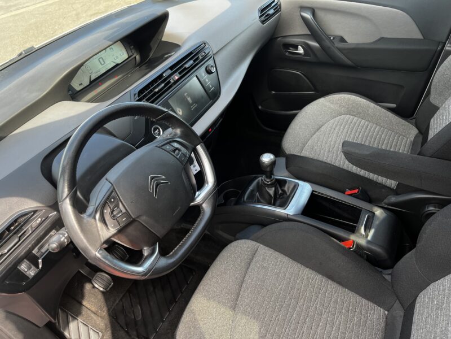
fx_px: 339
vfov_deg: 53.1
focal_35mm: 26
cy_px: 170
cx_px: 226
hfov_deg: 67.3
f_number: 1.6
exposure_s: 1/134
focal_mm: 5.1
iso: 50
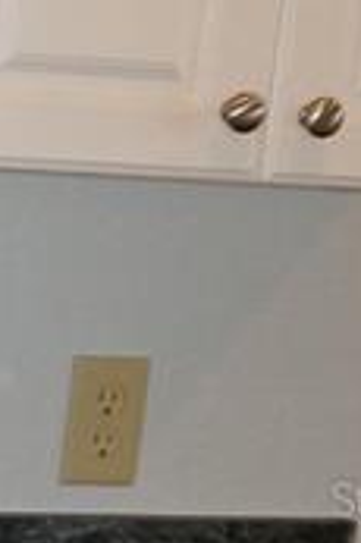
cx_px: -711
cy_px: 499
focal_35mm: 166
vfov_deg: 12.3
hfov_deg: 7.3
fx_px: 2502
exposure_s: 1/160
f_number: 4
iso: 640
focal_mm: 16
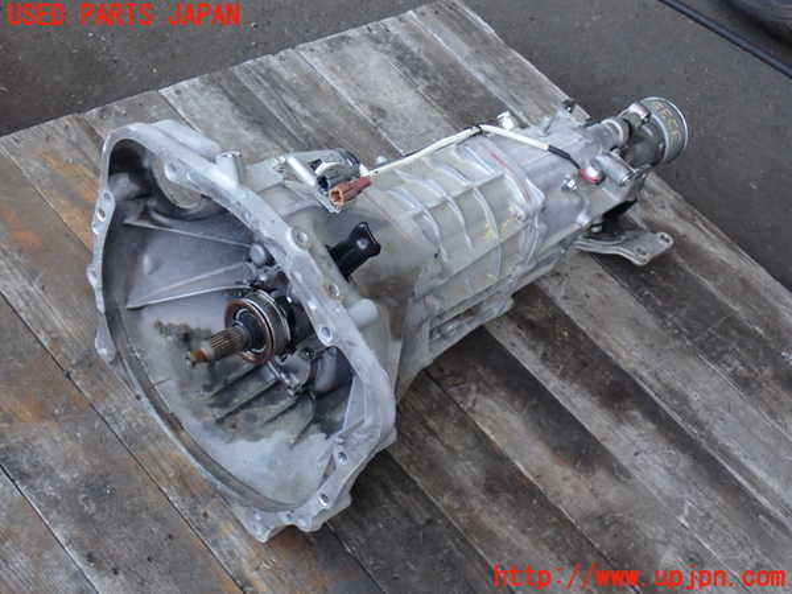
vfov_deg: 27.0
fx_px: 1235
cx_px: 396
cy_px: 297
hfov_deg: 35.5
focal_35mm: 54
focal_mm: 9.65
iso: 200
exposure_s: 1/60
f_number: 3.3
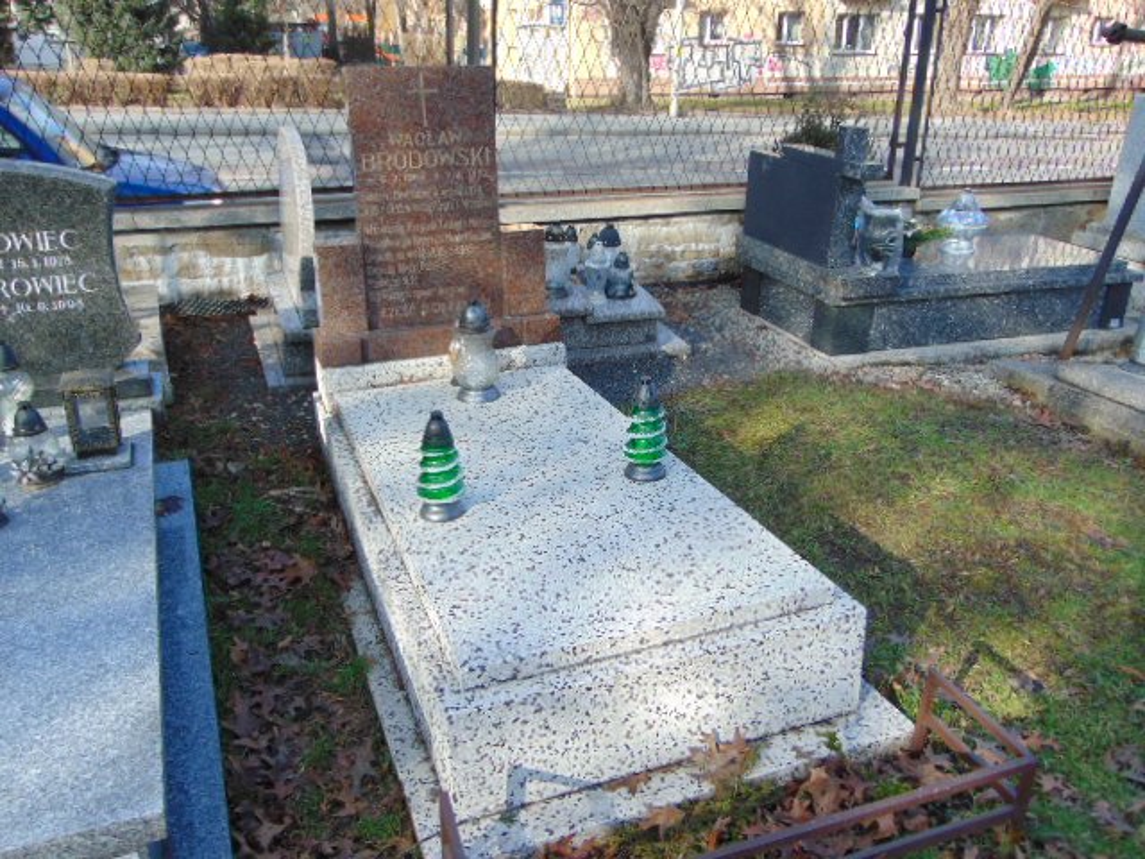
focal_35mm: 30
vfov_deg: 46.8
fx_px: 992
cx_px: 572
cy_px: 430
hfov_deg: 60.0
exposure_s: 1/320
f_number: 3.1
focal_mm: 5.4
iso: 80
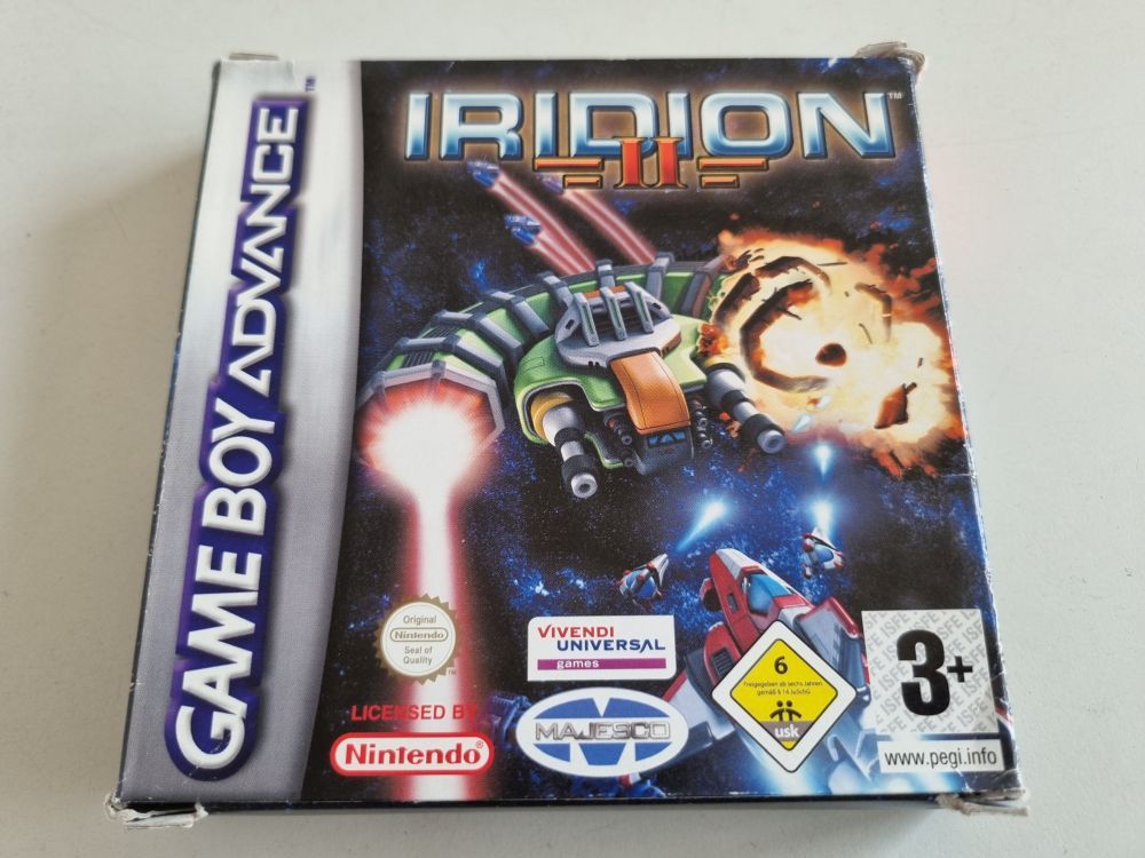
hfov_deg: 67.3
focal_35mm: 26
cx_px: 572
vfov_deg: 53.1
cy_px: 429
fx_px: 860
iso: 100
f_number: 1.8
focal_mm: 5.4
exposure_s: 1/100
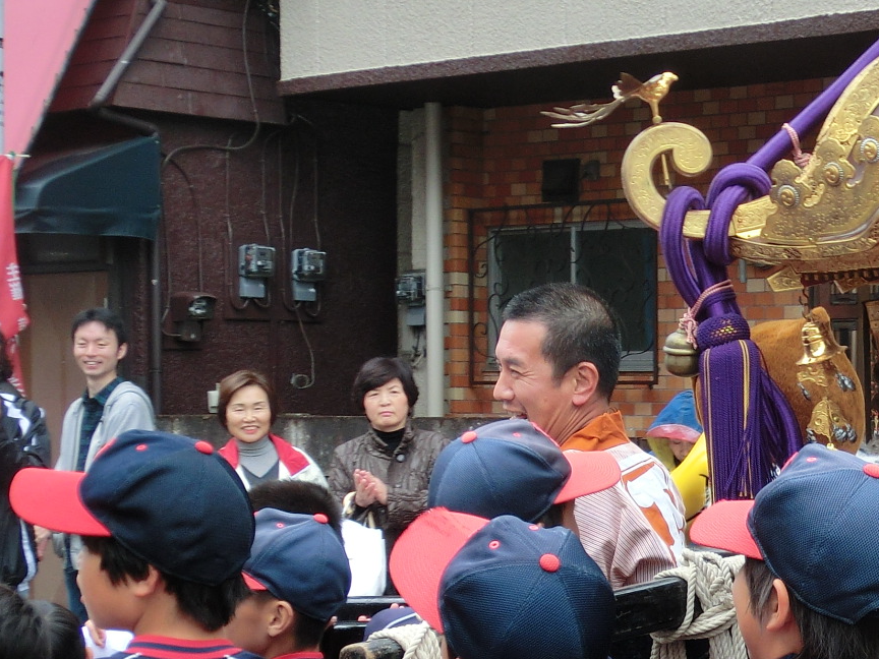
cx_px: 812
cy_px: 496
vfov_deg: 17.7
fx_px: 2108
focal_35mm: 83
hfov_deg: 22.9
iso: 100
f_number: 3.2
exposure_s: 1/125
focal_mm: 6.1
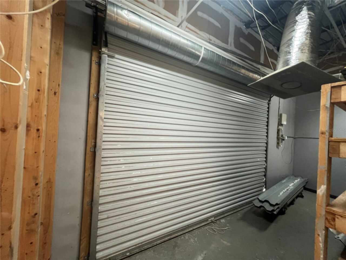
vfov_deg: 89.9
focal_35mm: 13
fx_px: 130
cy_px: 130
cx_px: 173
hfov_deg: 106.2
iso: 250
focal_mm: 1.57
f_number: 1.8
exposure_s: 1/60
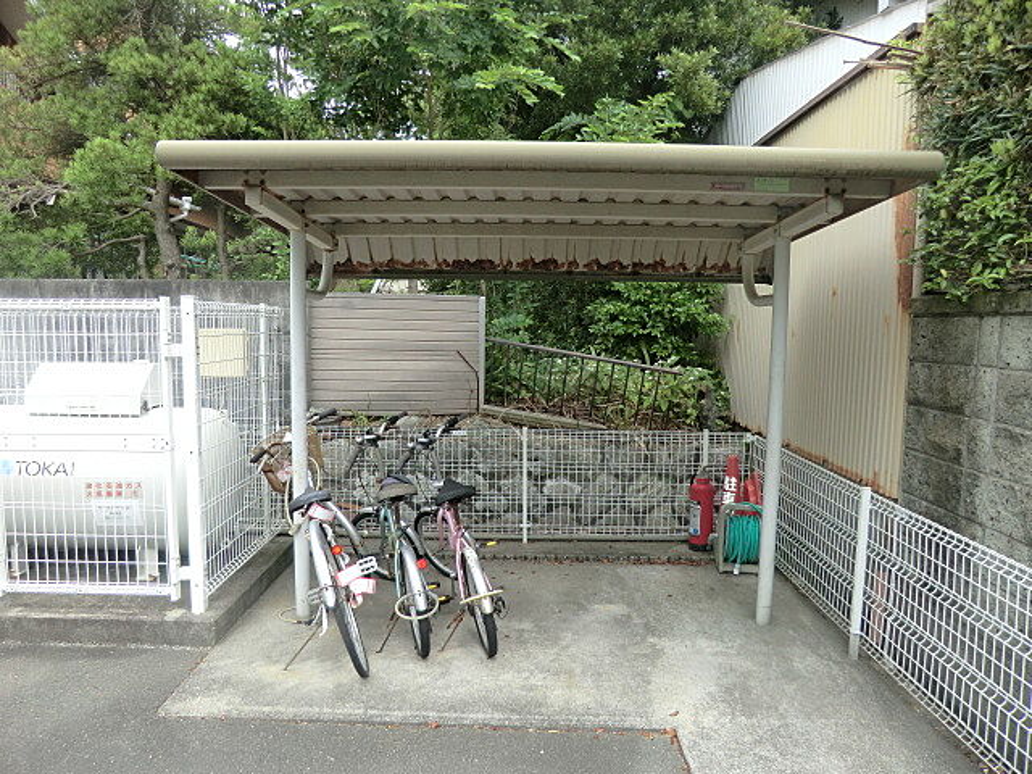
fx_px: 716
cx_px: 516
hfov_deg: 71.6
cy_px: 387
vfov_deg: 56.8
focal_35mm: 24
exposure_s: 1/250
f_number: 3.2
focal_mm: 4.3
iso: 80
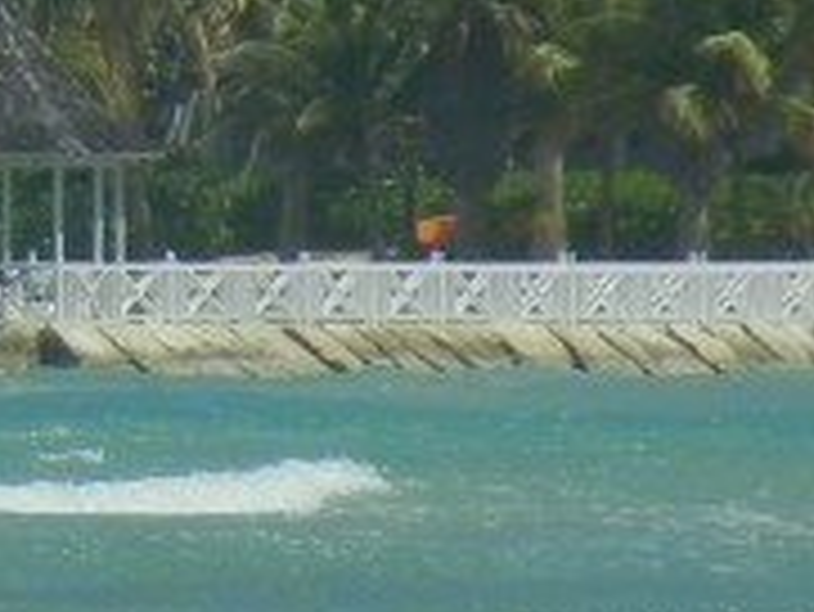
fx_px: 39838
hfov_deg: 1.2
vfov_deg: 0.9
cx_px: -908
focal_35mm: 1693
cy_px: -297
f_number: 11.2
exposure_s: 1/320
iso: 160
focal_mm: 54
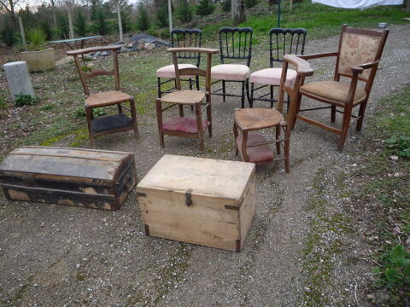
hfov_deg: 60.0
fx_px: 355
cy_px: 154
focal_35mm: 30
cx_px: 205
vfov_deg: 46.8
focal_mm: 5.2
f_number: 3.5
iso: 100
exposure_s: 1/100
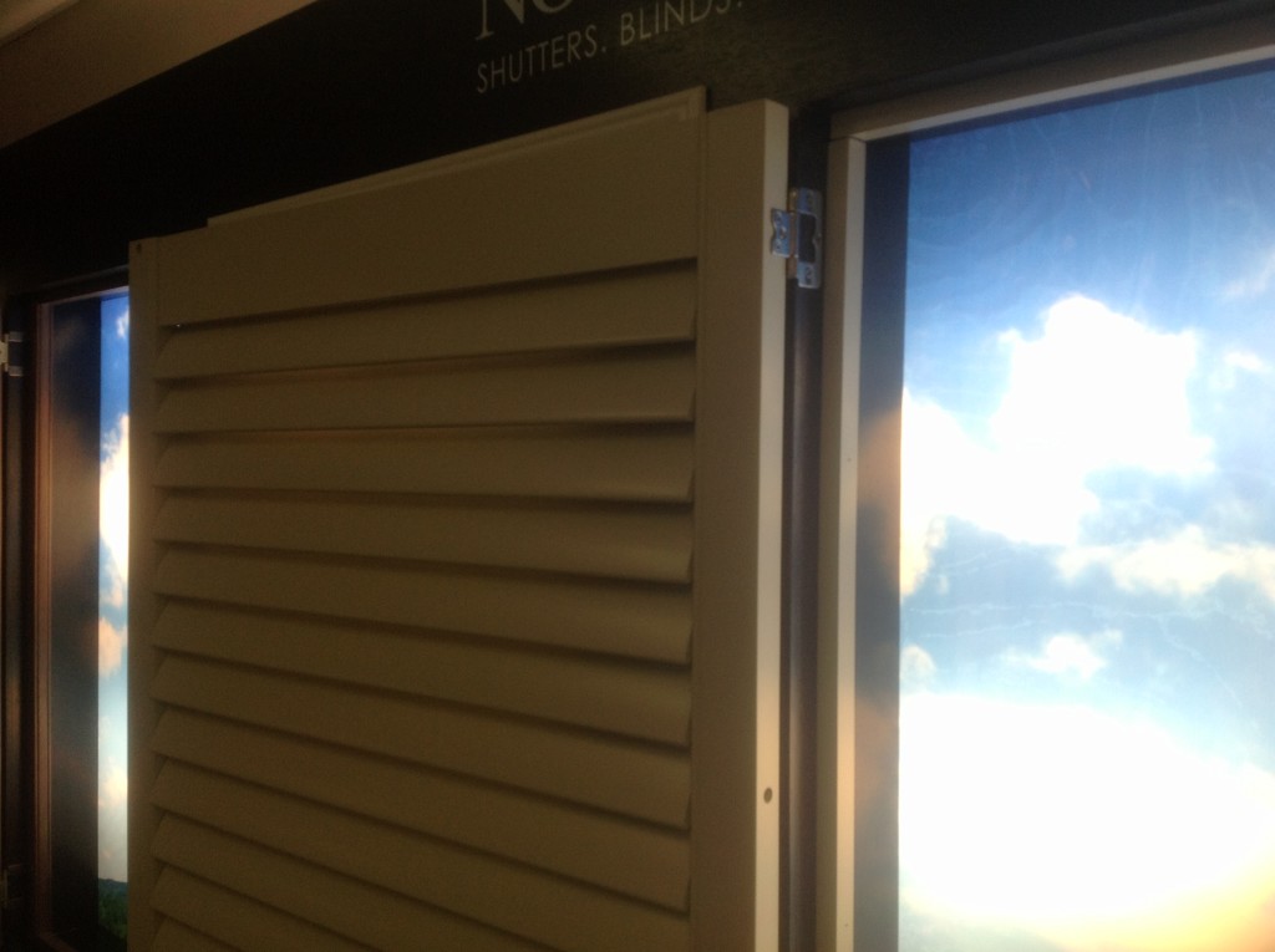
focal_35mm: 35
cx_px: 638
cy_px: 476
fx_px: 1287
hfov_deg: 52.7
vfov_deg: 40.6
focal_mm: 4.28
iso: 50
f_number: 2.4
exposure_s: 1/60
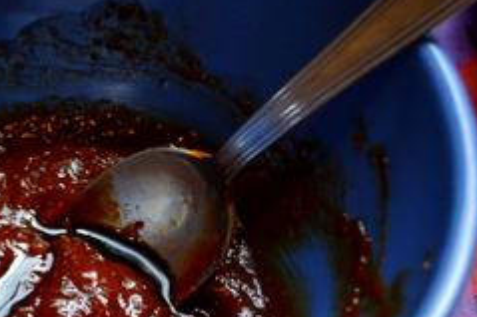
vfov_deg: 11.8
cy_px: 207
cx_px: -89
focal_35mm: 116
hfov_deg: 16.9
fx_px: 1540
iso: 900
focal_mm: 29
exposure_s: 1/60
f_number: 4.5
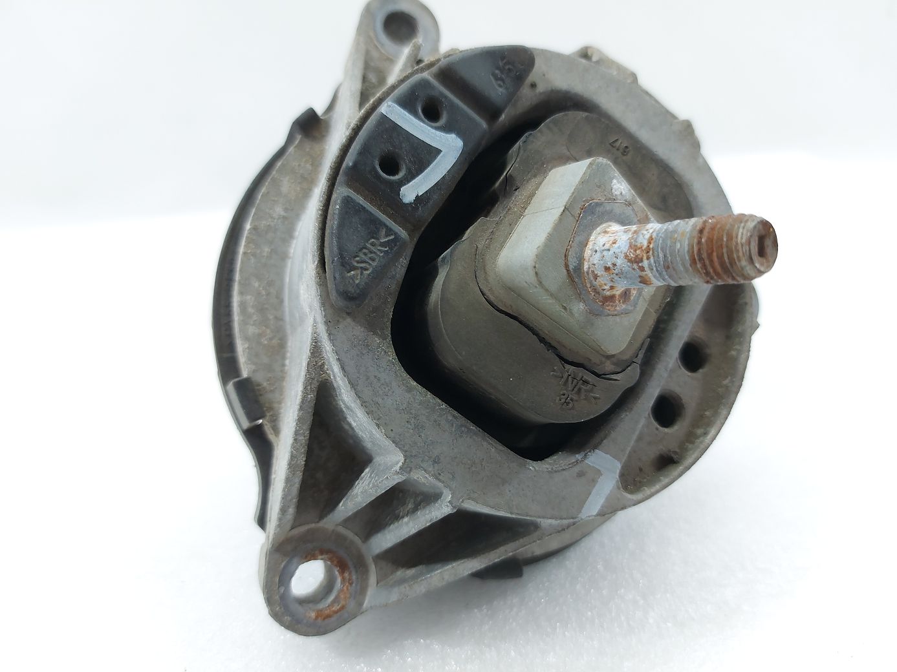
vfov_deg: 56.8
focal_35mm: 24
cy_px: 336
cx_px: 448
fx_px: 622
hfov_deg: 71.6
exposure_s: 1/50
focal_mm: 5.23
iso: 80
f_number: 1.8
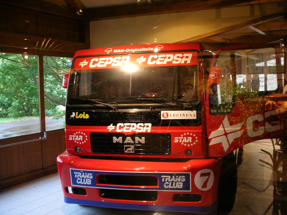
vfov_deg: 31.5
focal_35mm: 46
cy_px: 108
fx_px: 381
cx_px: 144
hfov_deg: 41.2
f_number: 3.5
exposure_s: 1/3.9
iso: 55
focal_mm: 7.7
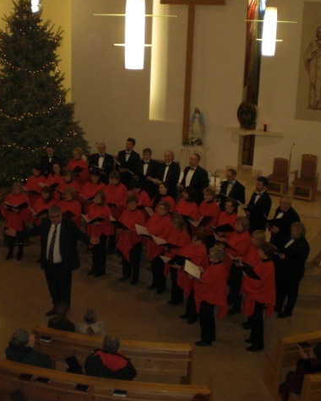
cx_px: 128
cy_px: 199
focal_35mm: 50
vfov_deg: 37.3
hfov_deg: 30.2
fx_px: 594
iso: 200
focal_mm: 6.3
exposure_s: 1/60
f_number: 3.1
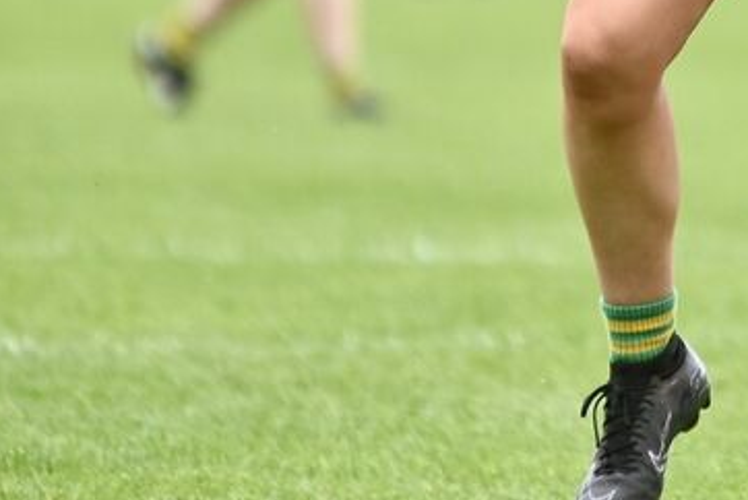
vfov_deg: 0.8
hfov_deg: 1.2
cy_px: -178
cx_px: 1219
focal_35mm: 1656
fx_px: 34435
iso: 1000
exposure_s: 1/800
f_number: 5.6
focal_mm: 500
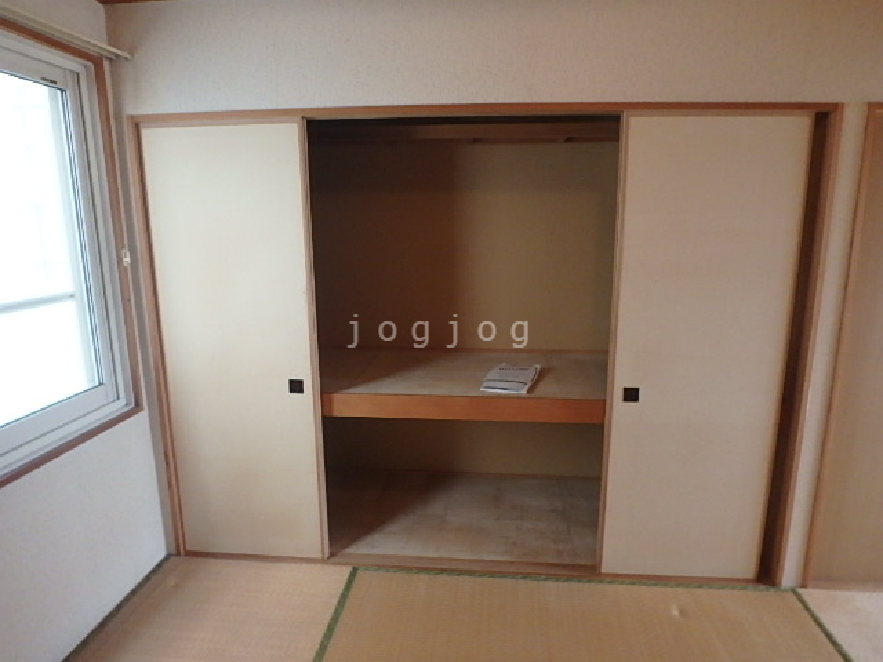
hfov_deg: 79.0
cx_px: 442
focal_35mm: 21
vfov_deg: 63.4
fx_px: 536
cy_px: 331
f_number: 3.5
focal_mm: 3.7
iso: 500
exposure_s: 1/30
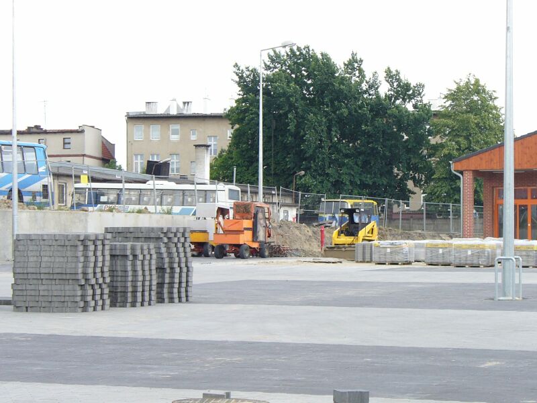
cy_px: 202
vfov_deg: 13.5
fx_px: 1706
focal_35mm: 110
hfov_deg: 17.9
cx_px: 268
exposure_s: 1/125
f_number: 3.4
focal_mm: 14.5
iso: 80
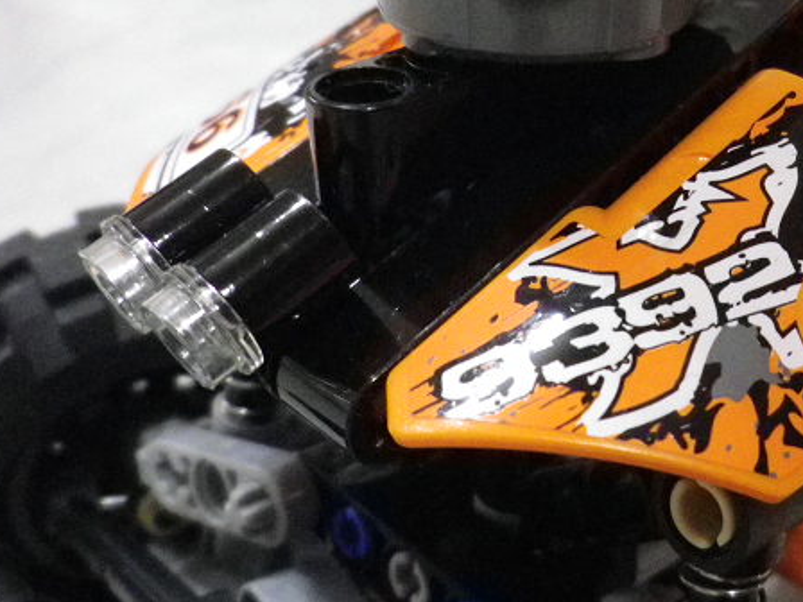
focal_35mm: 50
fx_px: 1160
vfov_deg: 28.8
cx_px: 635
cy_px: 179
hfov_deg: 36.9
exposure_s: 1/20
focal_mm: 5
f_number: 3.2
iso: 800
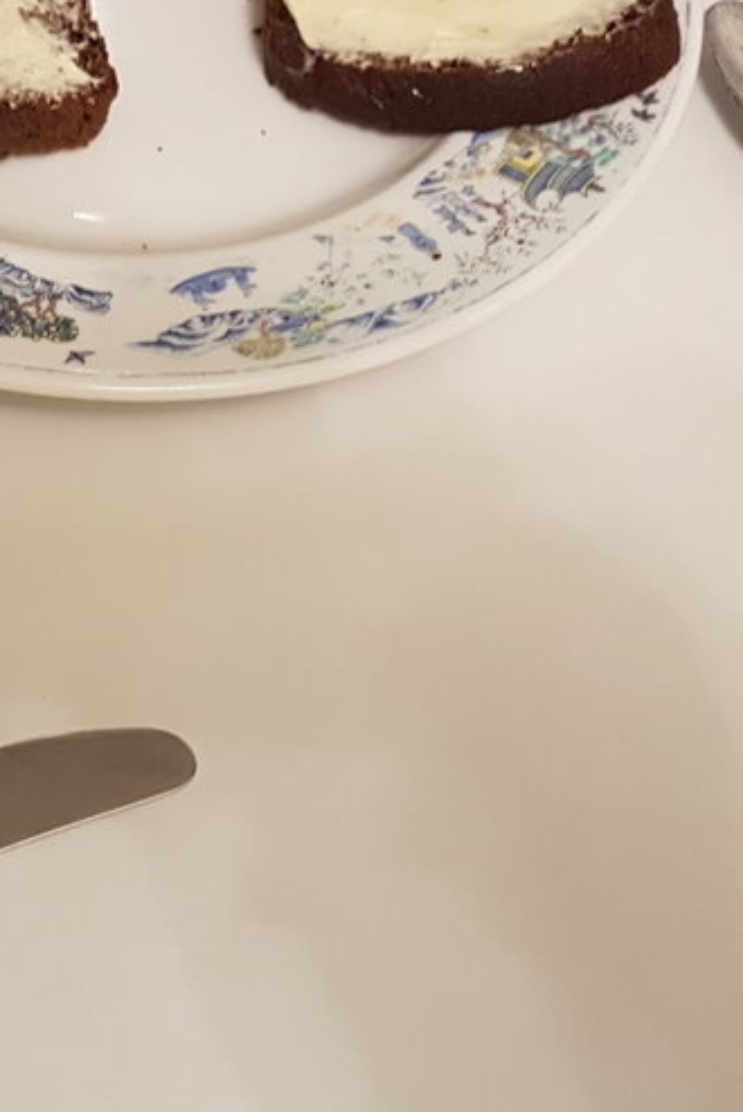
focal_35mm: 70
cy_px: 524
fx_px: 2164
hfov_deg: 19.2
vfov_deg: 28.8
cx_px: 97
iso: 160
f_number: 1.7
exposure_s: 1/25
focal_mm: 4.2
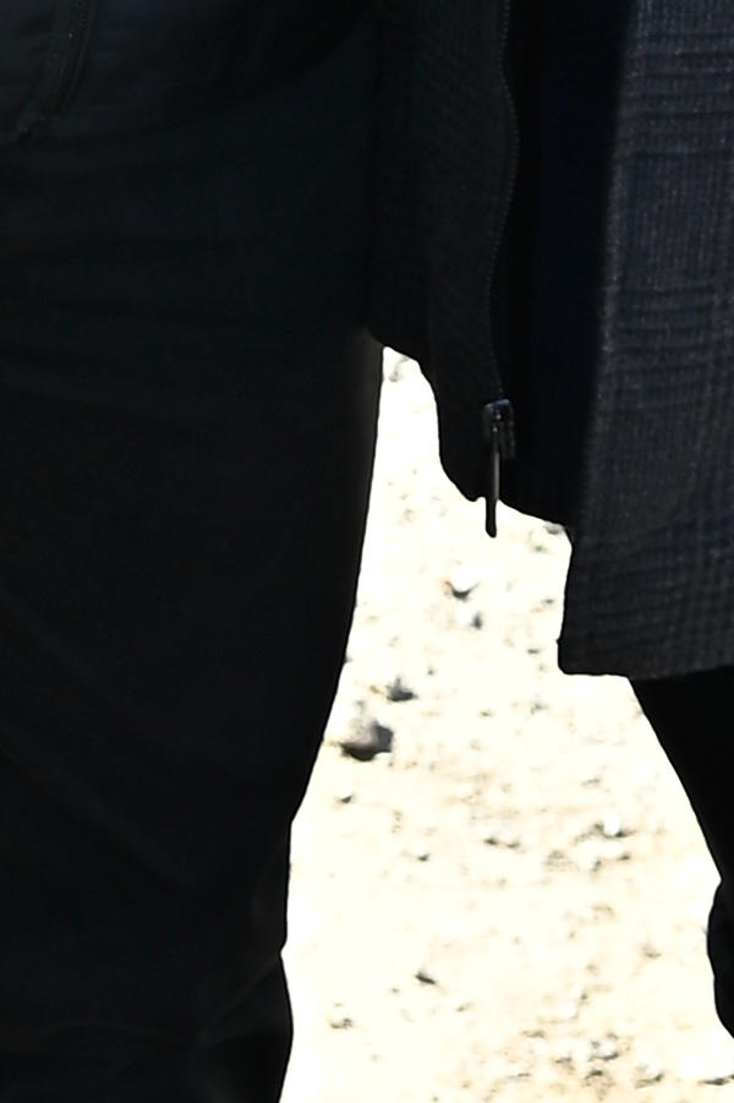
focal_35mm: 208
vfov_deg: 9.7
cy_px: -361
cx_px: 582
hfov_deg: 6.6
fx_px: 6366
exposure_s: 1/160
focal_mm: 31
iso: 100
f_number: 5.6
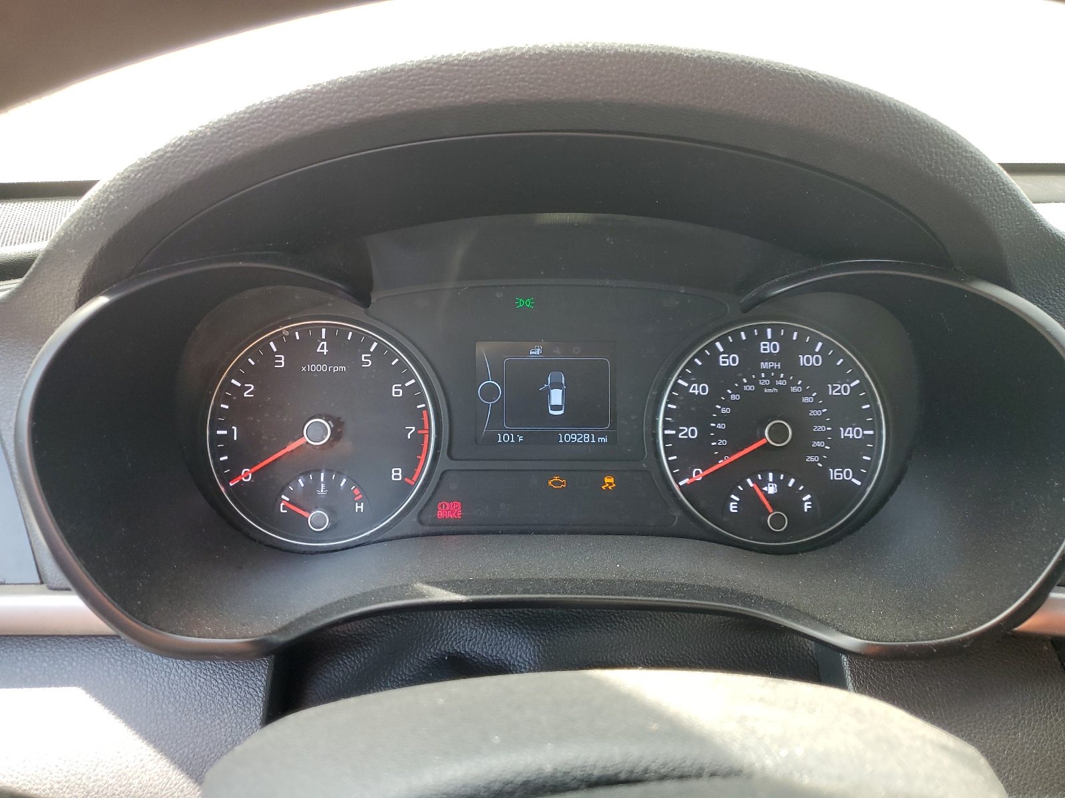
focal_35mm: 26
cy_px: 399
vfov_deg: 53.1
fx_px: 800
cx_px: 532
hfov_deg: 67.3
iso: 66
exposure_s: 1/120
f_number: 1.5
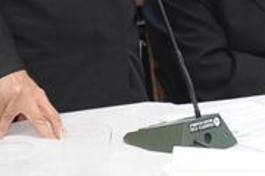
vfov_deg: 7.5
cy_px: -123
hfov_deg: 11.4
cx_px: 233
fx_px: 1316
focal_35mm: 179
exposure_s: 1/60
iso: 500
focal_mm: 21
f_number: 4.5
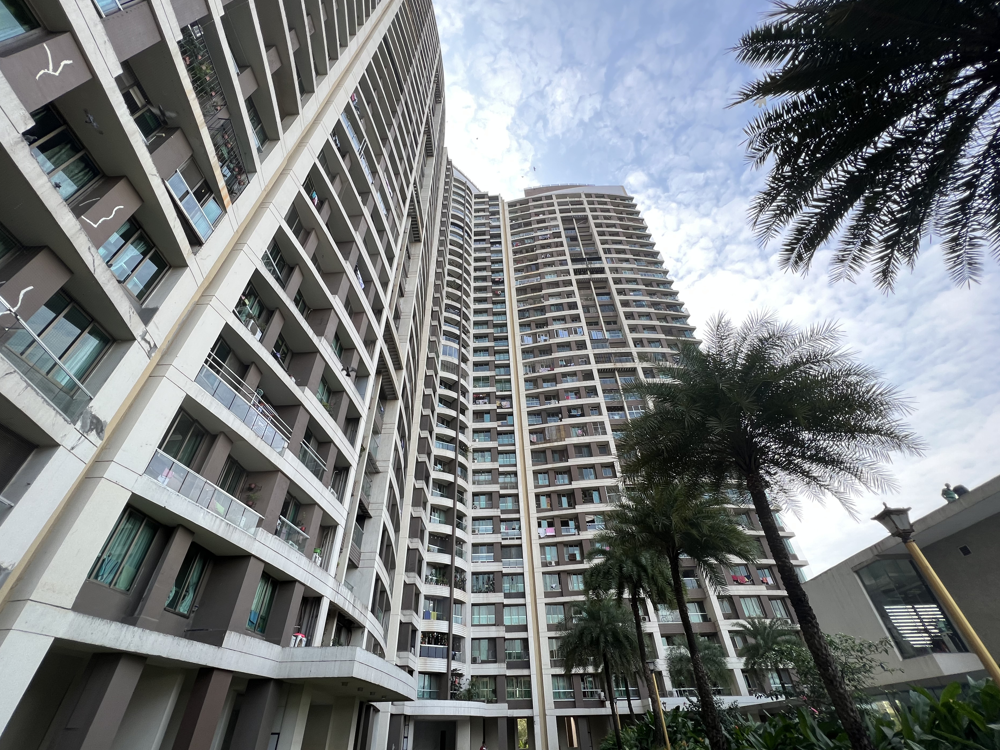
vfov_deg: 85.7
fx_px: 404
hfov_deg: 102.0
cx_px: 488
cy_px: 382
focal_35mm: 14
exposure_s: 1/206
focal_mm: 1.57
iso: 32
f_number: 1.8
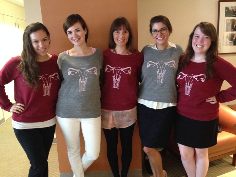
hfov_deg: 55.4
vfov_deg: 42.9
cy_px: 88
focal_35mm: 33
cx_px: 118
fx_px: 225
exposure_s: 1/15
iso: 500
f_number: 2.4
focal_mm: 4.12
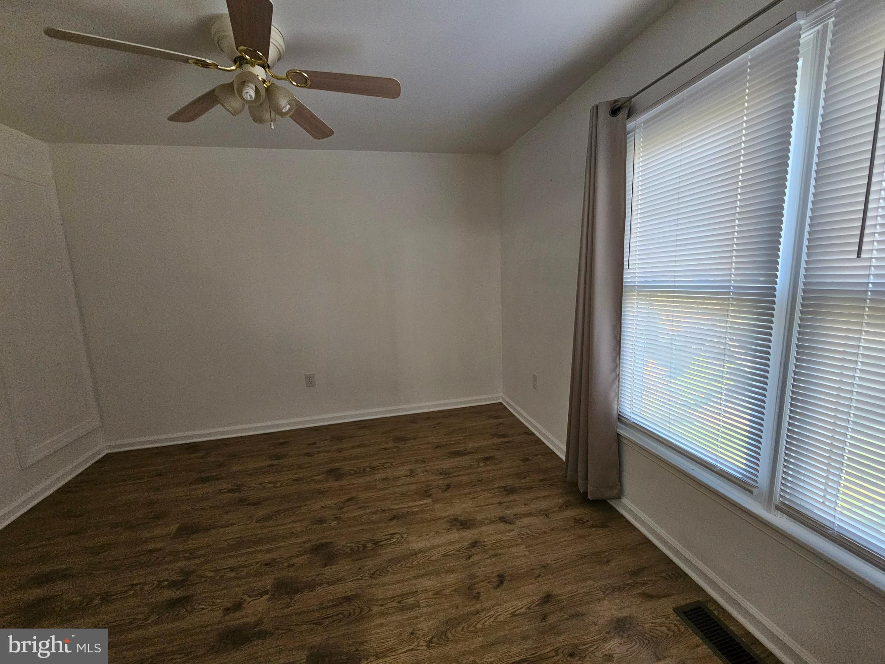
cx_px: 442
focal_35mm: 13
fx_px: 332
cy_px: 332
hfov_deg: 106.2
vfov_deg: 89.9
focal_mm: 2.2
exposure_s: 1/77.4
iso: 500
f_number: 2.2
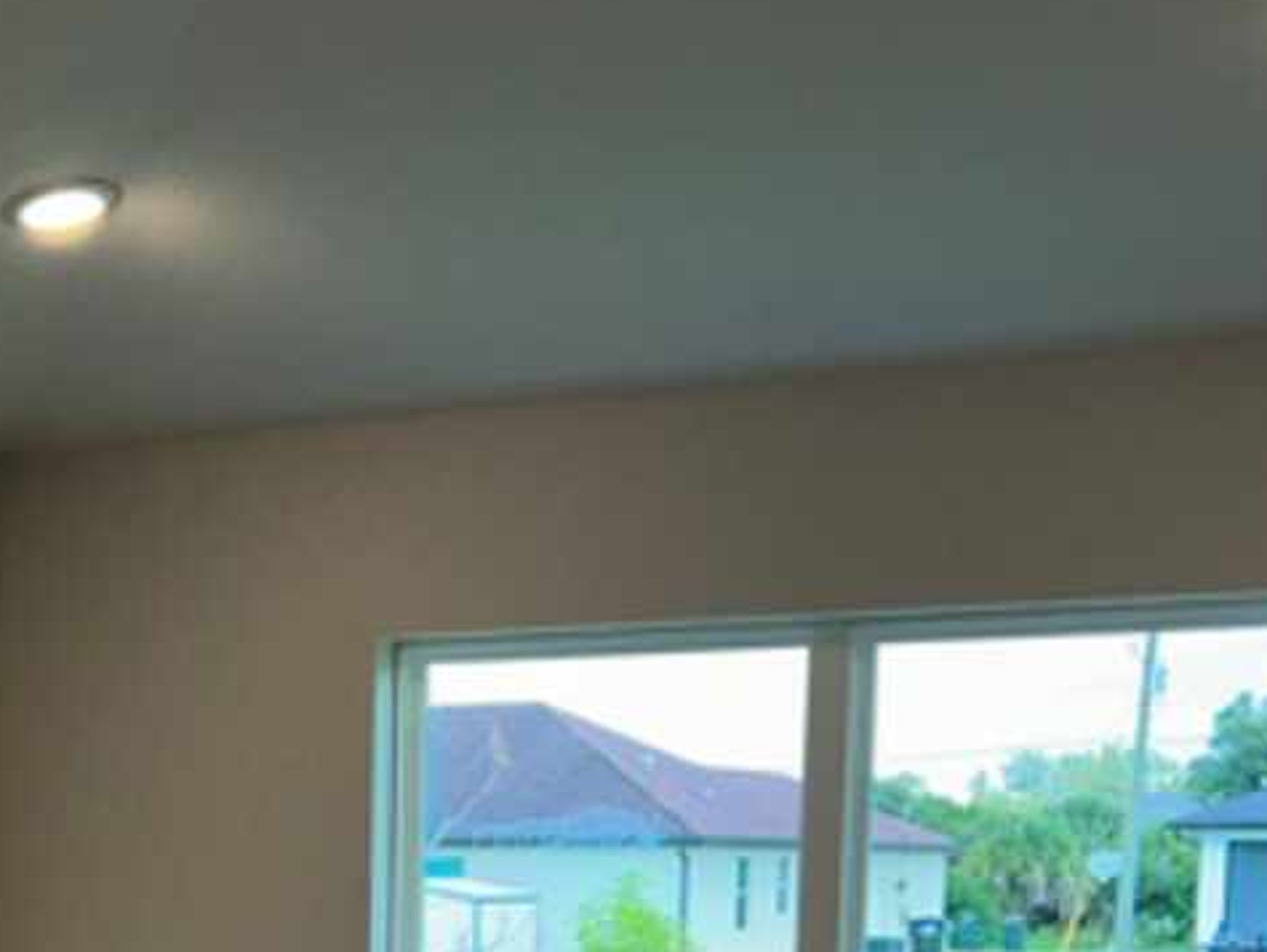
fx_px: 2564
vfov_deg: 19.7
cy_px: 1176
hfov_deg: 27.2
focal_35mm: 70
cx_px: 237
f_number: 1.5
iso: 40
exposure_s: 1/150
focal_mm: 5.7
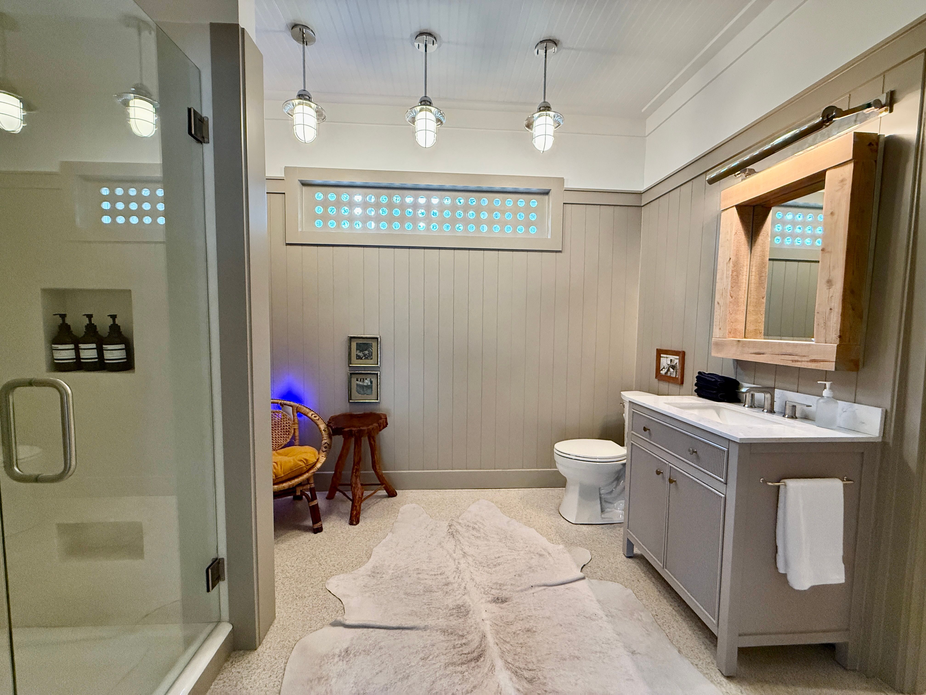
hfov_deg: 102.1
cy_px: 348
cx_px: 463
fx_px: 375
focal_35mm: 14
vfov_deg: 85.7
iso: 640
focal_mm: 2.22
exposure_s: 1/120
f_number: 2.2
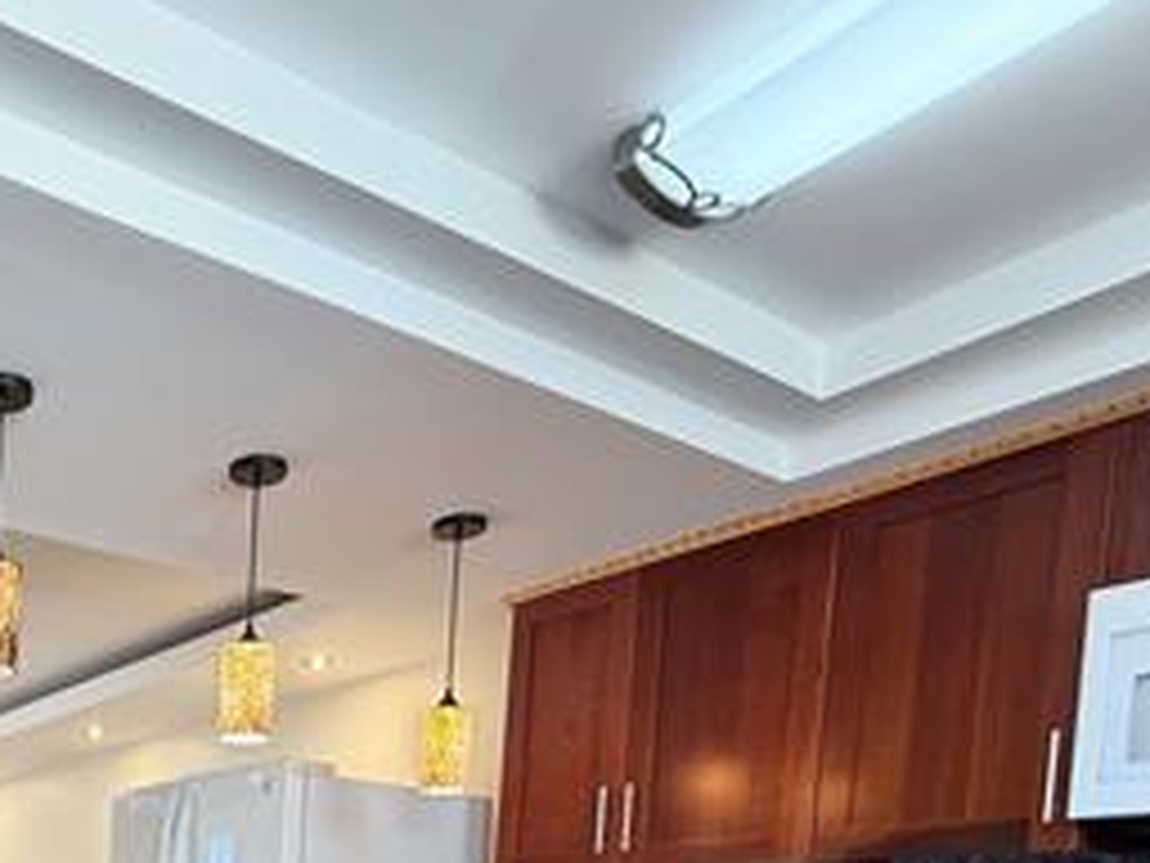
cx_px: 31
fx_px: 1163
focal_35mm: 35
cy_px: 1034
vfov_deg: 33.3
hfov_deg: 45.4
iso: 200
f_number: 2.2
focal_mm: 2.22
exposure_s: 1/60
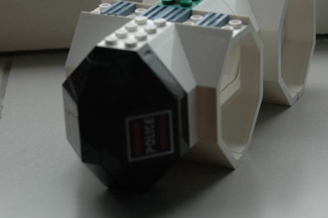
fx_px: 1166
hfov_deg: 16.0
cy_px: 119
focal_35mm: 128
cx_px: 159
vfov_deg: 10.7
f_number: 7.1
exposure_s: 1/200
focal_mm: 62
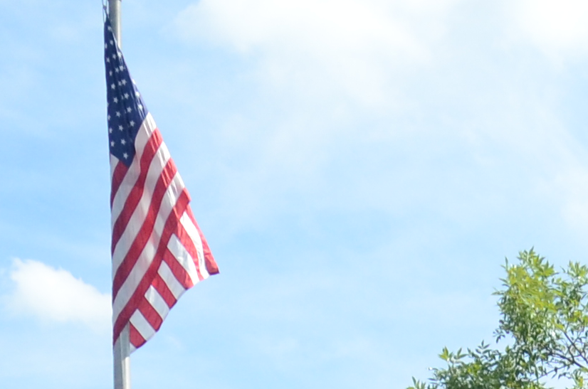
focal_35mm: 161
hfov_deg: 12.5
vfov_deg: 7.5
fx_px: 2624
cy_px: 1154
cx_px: 663
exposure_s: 1/2500
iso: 400
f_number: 3.5
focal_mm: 18
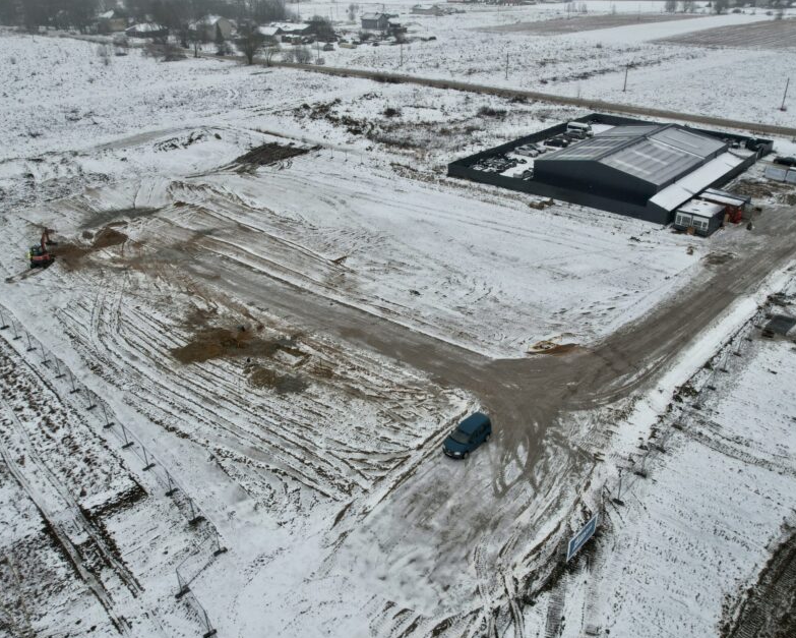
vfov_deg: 53.2
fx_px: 636
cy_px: 314
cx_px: 416
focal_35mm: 27
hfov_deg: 64.0
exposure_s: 1/250
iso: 100
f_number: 2.8
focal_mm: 8.38
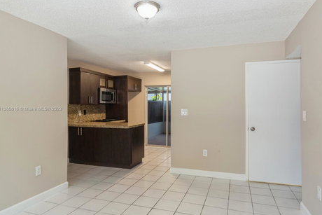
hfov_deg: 73.7
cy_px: 109
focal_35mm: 24
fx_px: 215
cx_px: 162
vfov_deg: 53.2
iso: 200
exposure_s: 1/6
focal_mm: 23
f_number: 8
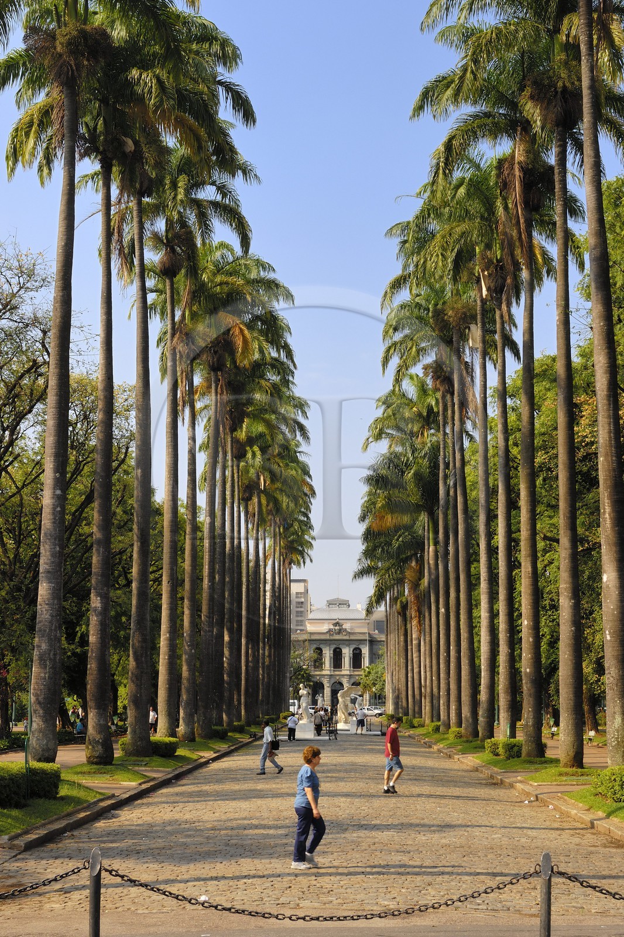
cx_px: 312
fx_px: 1561
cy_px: 468
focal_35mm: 60
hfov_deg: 22.6
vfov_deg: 33.4
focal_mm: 40
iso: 100
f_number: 7.6
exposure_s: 1/160
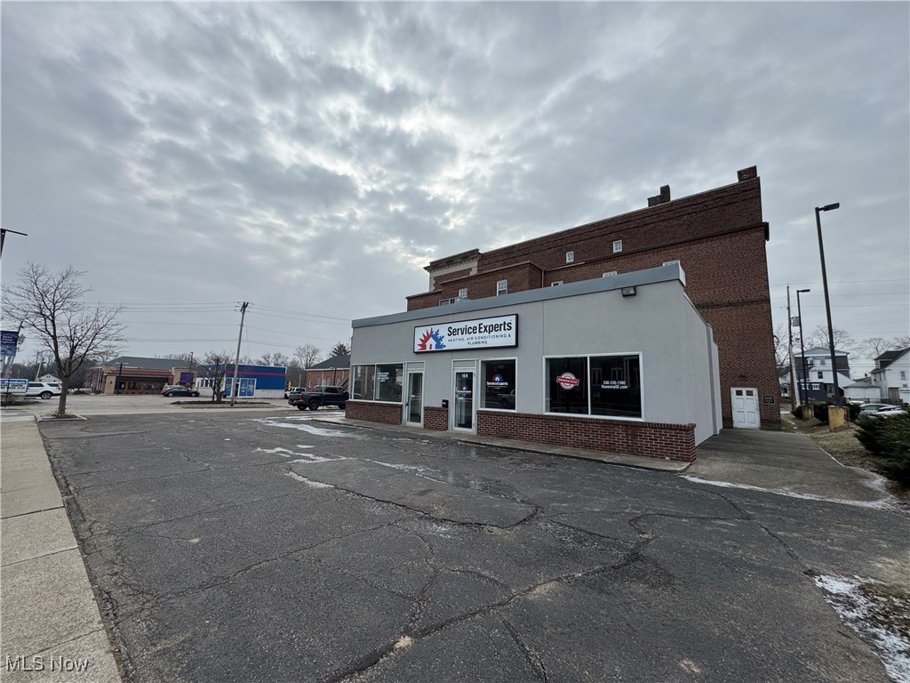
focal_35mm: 14
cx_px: 455
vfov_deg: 85.7
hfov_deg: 102.1
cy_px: 342
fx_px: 368
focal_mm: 2.22
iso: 50
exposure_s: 1/1370
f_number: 2.2
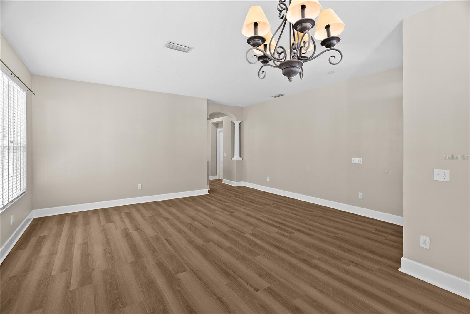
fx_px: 209
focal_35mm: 16
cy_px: 157
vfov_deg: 73.8
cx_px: 235
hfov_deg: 96.7
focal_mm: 16
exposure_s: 1/1.25
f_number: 9
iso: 320
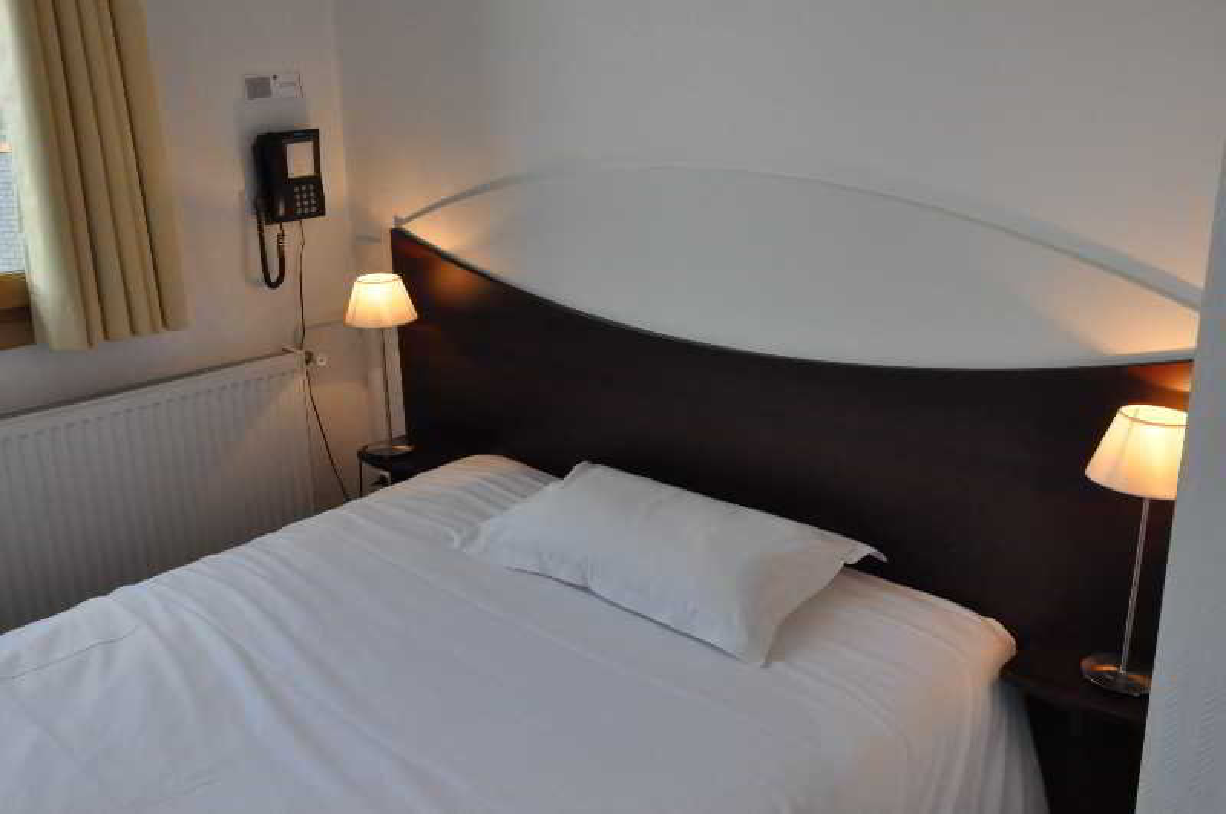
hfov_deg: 57.3
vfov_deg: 39.9
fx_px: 1122
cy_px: 407
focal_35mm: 33
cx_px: 613
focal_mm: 22
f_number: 13
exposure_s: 1/160
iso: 3200
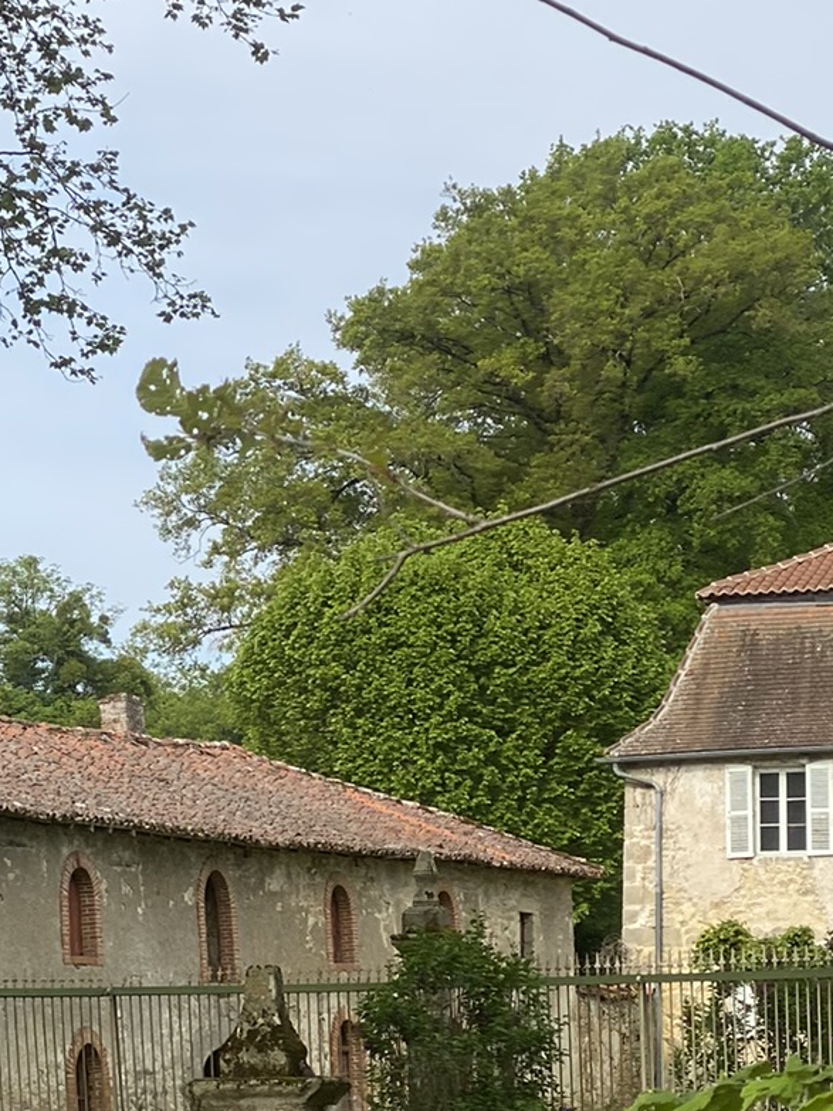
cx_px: 413
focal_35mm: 136
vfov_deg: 14.5
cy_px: 709
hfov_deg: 10.9
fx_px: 4365
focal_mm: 6
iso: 20
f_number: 2
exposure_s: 1/1295
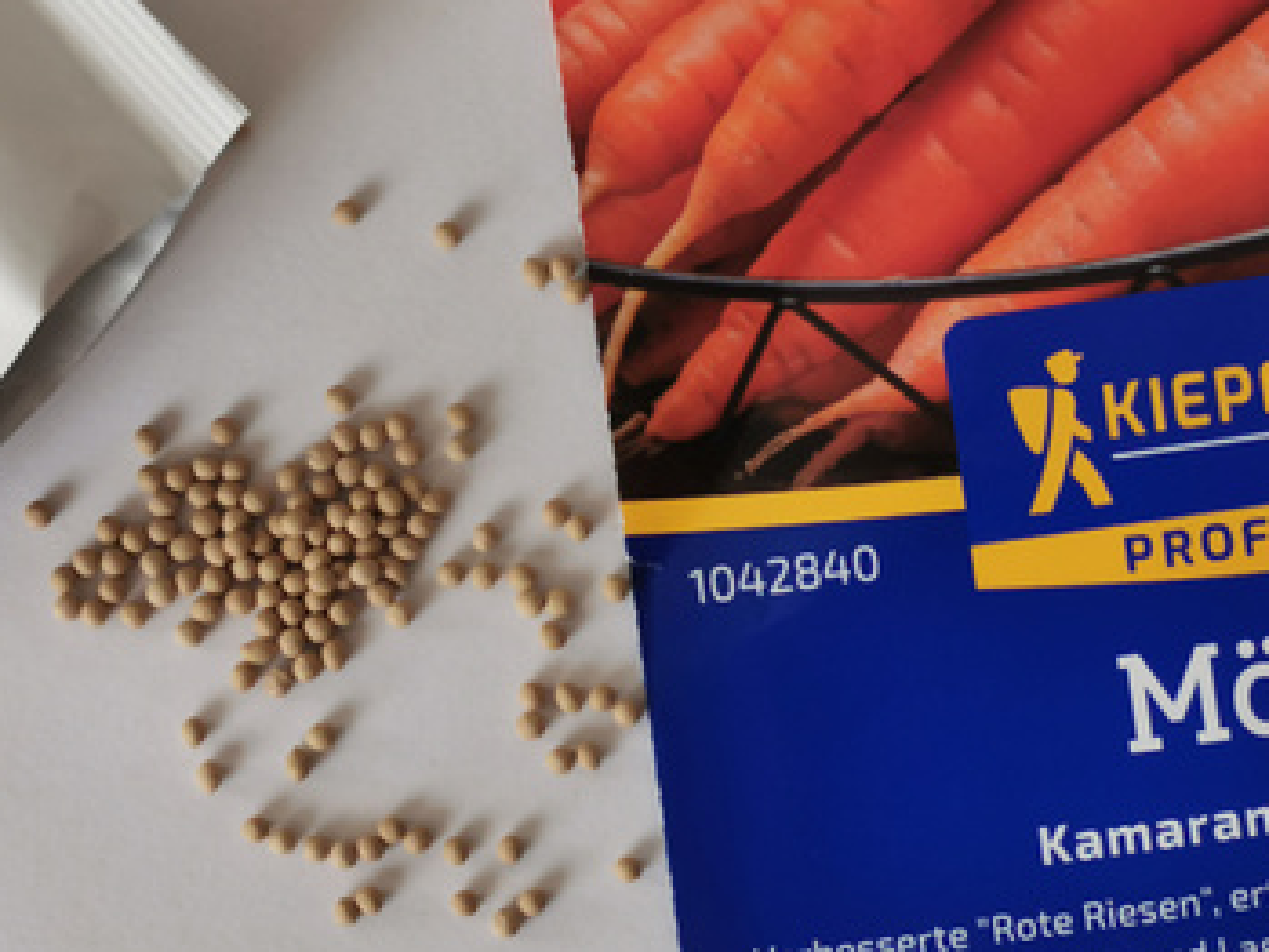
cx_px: 767
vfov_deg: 15.7
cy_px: 511
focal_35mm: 94
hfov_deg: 20.8
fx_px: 3447
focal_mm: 5.56
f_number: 1.6
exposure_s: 1/100
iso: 125
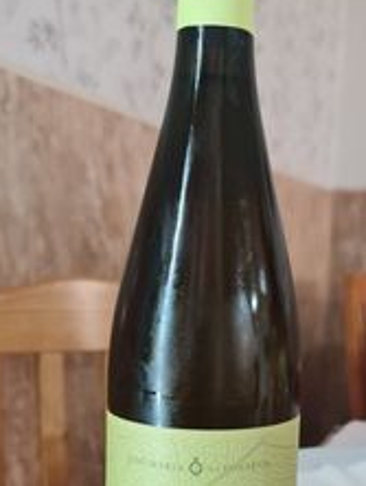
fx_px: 675
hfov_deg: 30.2
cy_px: 333
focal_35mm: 48
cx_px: 226
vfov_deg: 39.1
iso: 320
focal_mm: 7
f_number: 1.8
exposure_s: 1/50
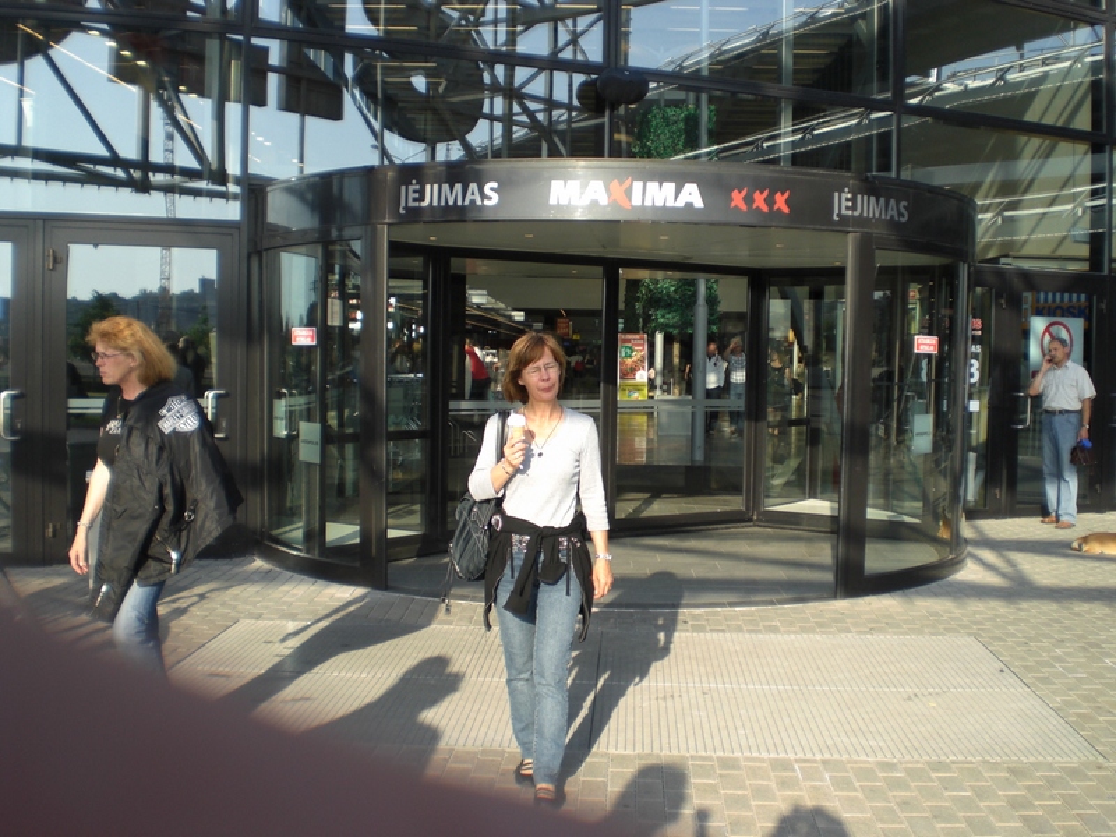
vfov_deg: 37.7
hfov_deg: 49.0
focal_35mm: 38
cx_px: 558
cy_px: 418
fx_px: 1225
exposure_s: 1/250
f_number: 3.1
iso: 50
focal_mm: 6.3
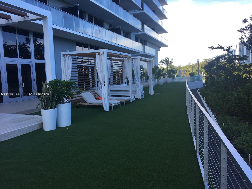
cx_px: 126
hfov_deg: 61.7
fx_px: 211
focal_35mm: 29
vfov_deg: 48.2
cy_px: 94
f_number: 2.2
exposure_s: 1/420
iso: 25
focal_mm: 4.15
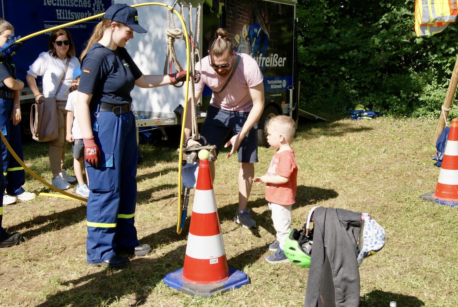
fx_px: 669
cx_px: 229
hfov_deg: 37.8
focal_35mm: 52
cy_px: 154
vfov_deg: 25.8
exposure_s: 1/100
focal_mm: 35
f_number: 10
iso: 100
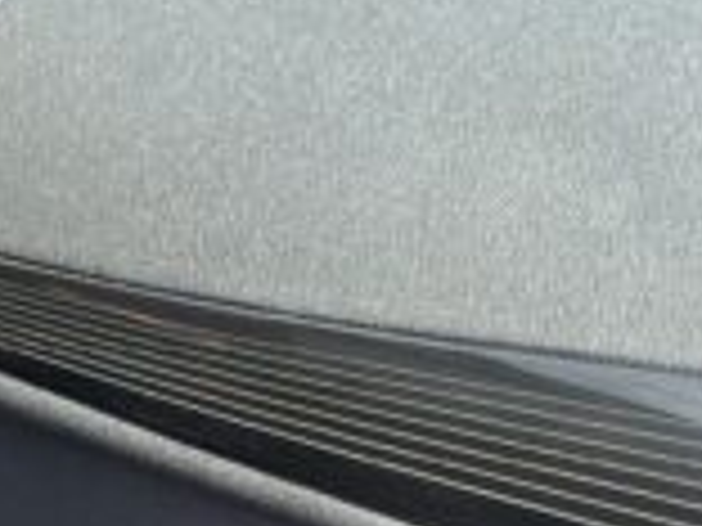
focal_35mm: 133
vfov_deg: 10.8
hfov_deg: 12.1
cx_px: -954
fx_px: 2697
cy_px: 742
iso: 50
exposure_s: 1/299
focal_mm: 5.1
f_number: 1.6
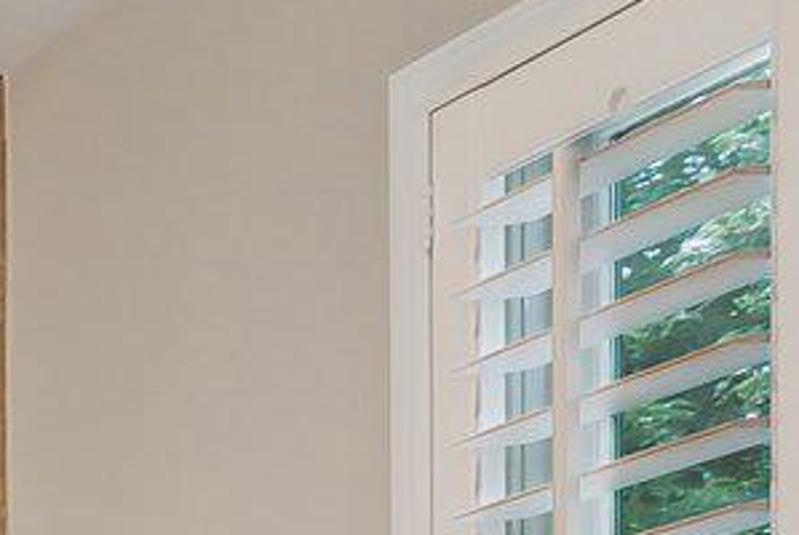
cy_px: 1189
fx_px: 1977
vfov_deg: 12.7
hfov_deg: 12.0
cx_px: -1523
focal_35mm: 89
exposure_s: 1/60
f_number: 7.1
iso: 640
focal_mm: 13
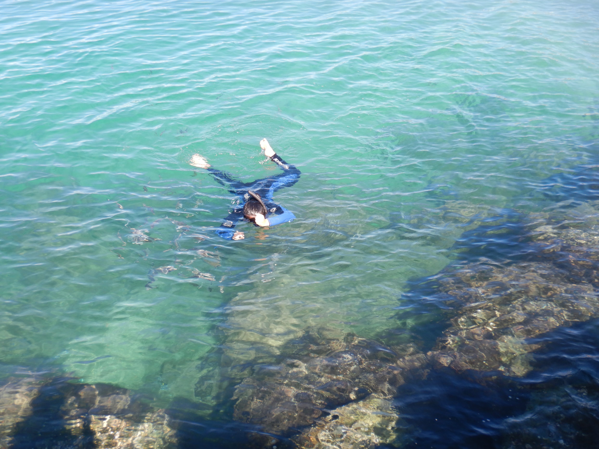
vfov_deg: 36.0
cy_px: 224
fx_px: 692
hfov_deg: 46.8
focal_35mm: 40
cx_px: 300
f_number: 4.2
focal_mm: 7.2
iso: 125
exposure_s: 1/200
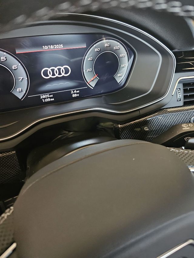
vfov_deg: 73.9
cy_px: 129
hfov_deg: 58.9
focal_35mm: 23
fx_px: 172
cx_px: 97
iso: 1000
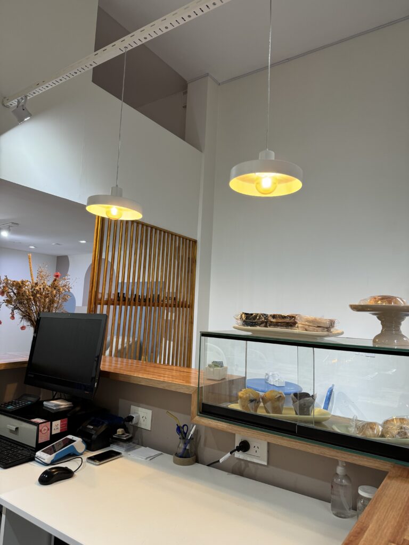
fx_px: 378
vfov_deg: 71.6
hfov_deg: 56.8
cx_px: 204
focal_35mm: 24
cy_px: 272
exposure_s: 1/50
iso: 125
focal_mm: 6.76
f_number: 1.78
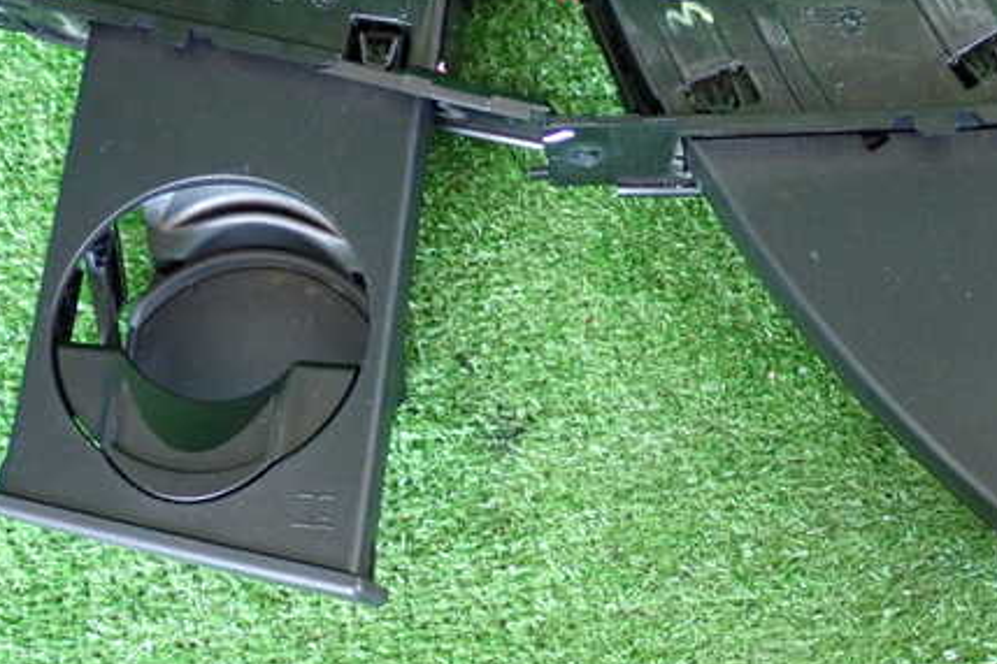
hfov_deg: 31.1
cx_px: 686
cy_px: 399
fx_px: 1772
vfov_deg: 21.2
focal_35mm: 64
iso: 640
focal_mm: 7.84
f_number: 2.9
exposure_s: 1/40
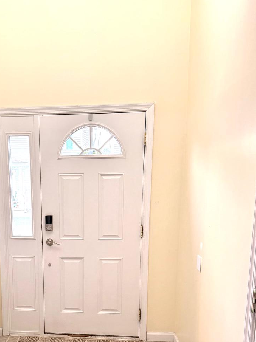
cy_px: 248
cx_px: 69
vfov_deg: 47.5
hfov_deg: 37.0
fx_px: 375
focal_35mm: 38
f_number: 1.78
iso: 320
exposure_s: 1/120
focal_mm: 6.76
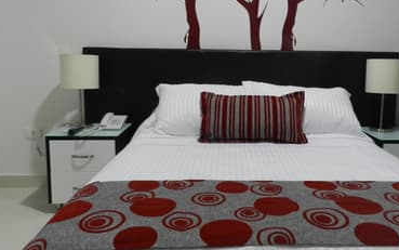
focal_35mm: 33
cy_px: 98
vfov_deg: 38.2
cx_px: 230
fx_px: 359
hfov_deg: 57.8
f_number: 3.4
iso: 400
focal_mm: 4
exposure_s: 1/25
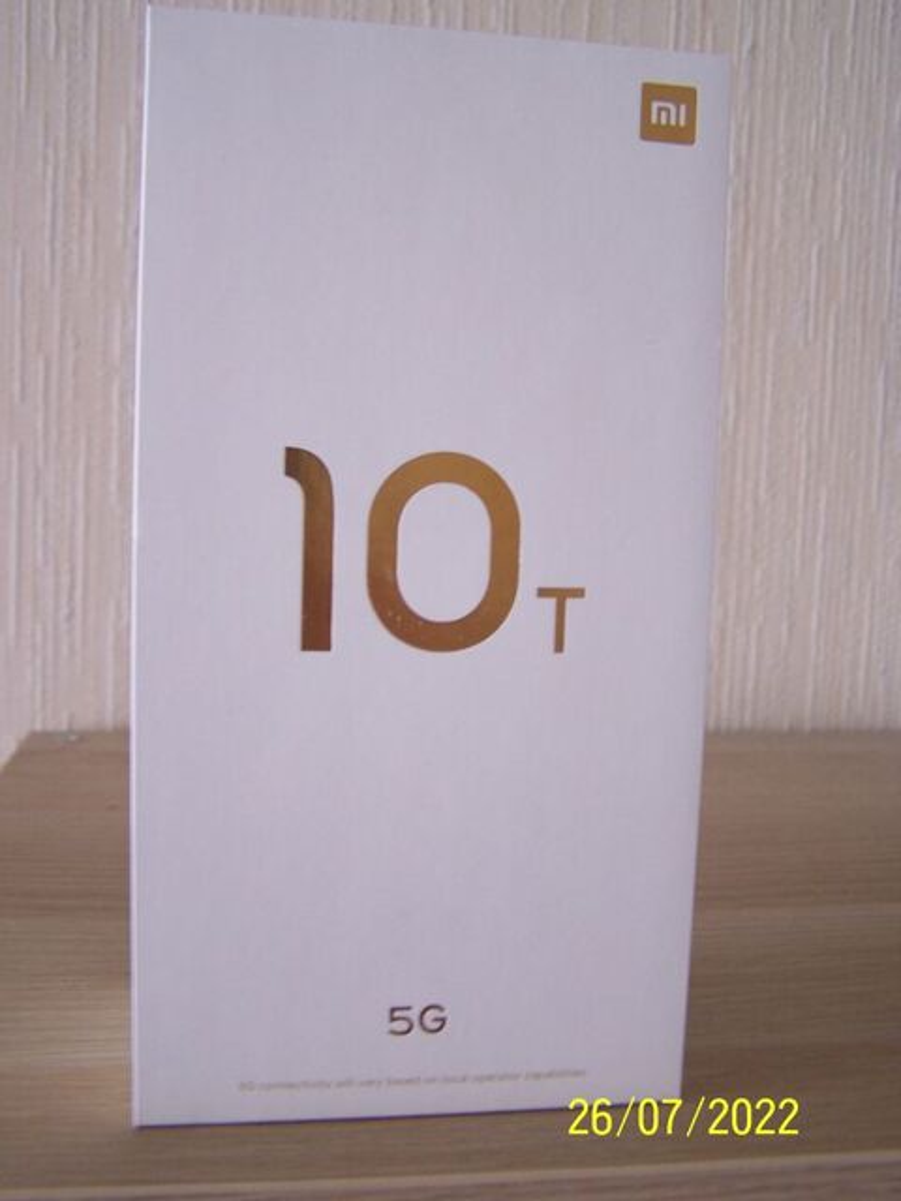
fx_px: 1319
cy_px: 600
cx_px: 450
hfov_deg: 37.7
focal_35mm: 38
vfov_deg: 49.0
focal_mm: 6.3
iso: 140
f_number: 2.8
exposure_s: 1/10
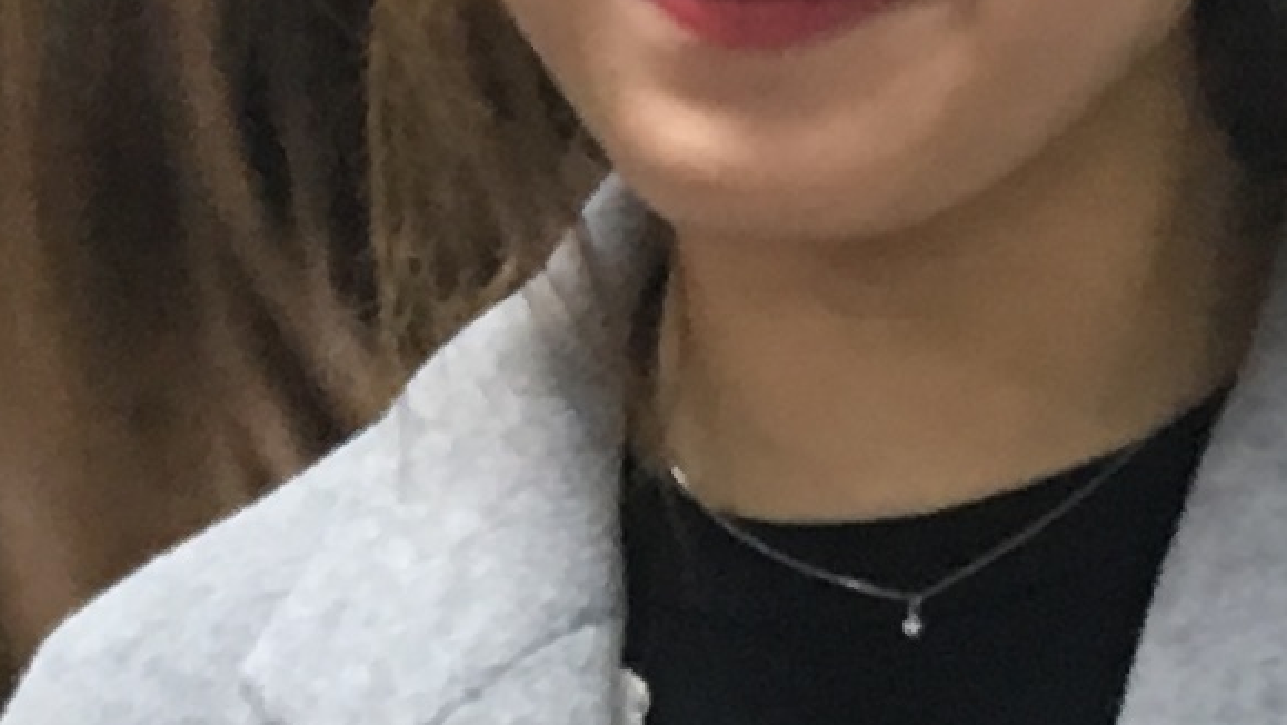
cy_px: 794
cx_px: -465
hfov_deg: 9.6
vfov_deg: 5.5
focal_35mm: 220
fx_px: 7509
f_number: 2.2
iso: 100
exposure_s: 1/30
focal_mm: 4.15
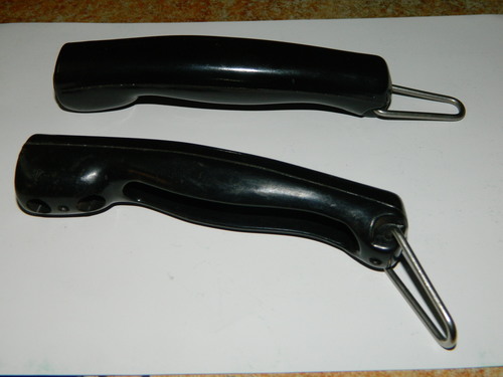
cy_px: 188
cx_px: 252
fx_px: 683
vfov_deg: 30.9
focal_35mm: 47
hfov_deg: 40.4
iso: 200
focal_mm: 8.4
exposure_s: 1/50
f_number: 10.2
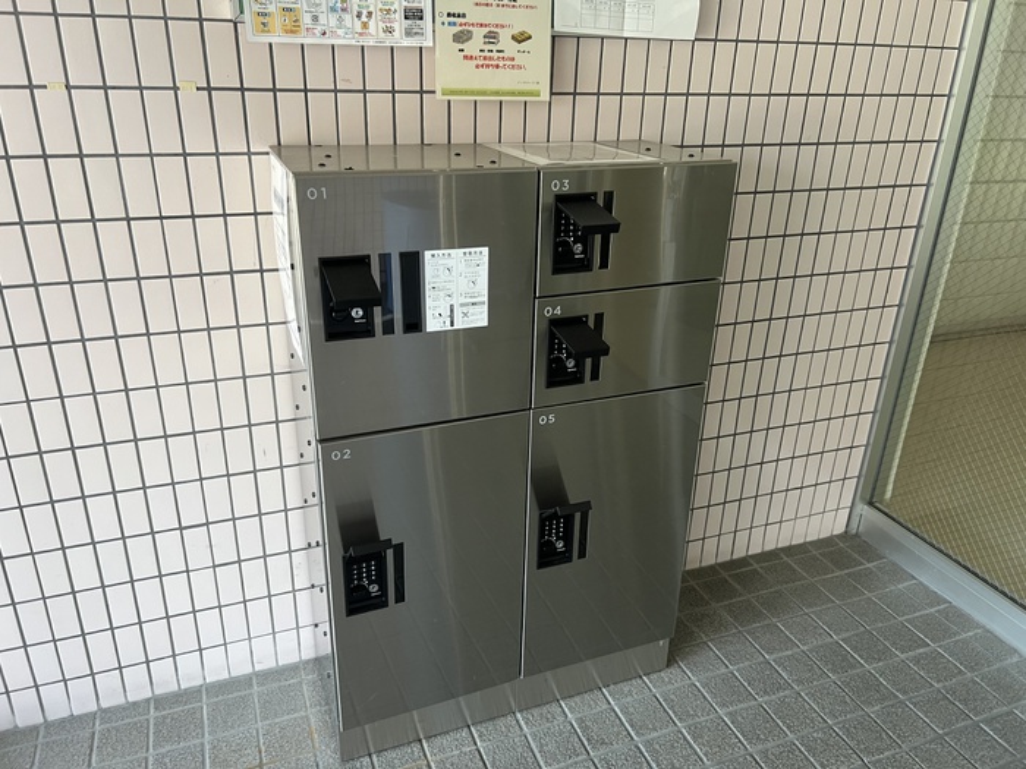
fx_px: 771
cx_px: 513
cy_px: 384
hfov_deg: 67.3
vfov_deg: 53.1
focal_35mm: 26
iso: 64
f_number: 1.5
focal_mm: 5.7
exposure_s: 1/50
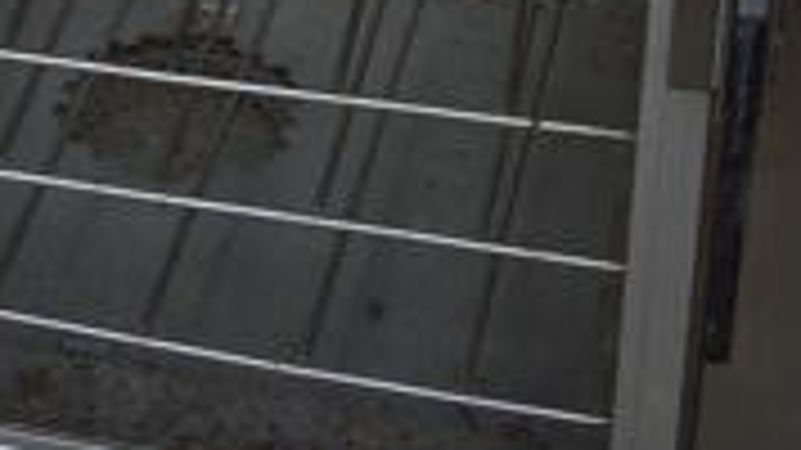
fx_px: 3079
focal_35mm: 145
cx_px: 351
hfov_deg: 14.8
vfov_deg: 6.8
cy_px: -1249
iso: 400
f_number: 4.5
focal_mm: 18
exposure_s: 1/250
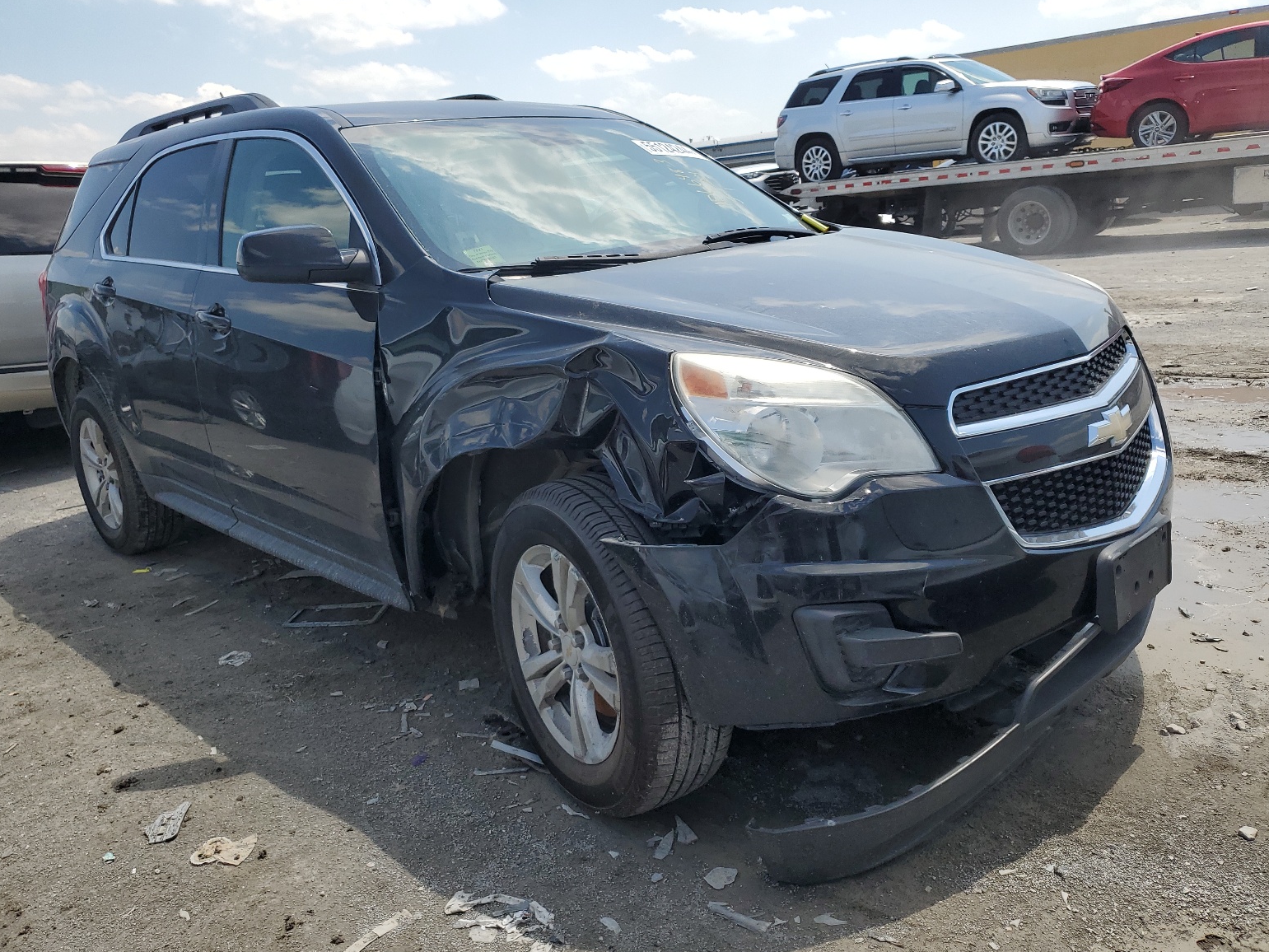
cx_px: 630
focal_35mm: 27
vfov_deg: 51.4
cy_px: 492
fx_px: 990
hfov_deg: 65.3
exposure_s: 1/3333
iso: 50
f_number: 1.5
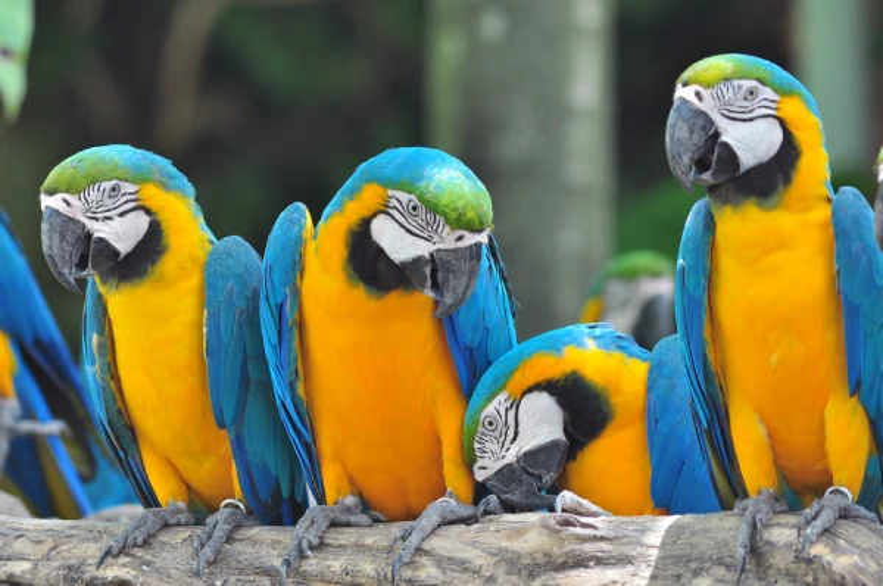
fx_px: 11020
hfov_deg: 4.6
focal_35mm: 450
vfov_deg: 3.0
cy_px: 293
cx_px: 442
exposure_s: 1/50
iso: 200
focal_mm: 300
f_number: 7.1
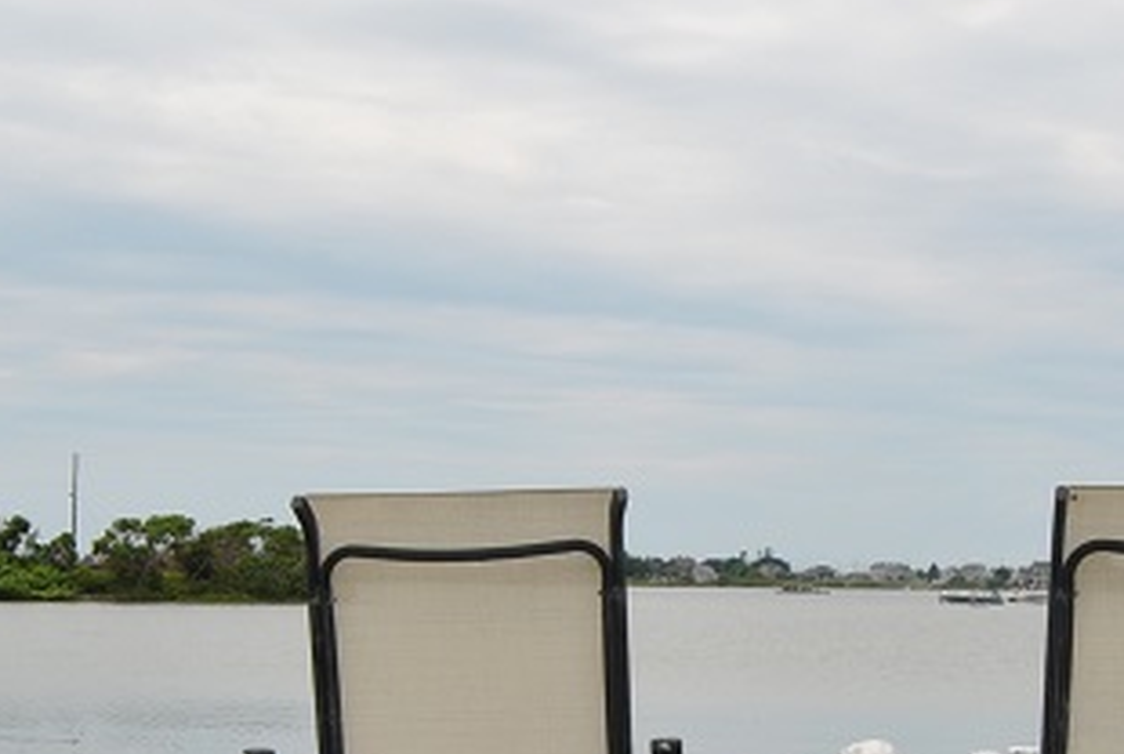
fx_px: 2722
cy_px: 633
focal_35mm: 87
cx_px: 751
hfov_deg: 23.2
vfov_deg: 15.6
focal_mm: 18
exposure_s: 1/200
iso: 100
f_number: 13
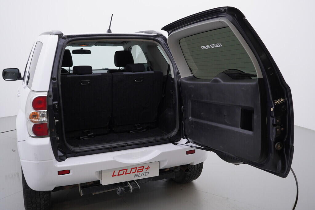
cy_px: 105
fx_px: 315
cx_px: 158
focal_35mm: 36
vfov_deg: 36.9
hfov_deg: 53.1
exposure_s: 1/80
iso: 125
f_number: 4
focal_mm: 24
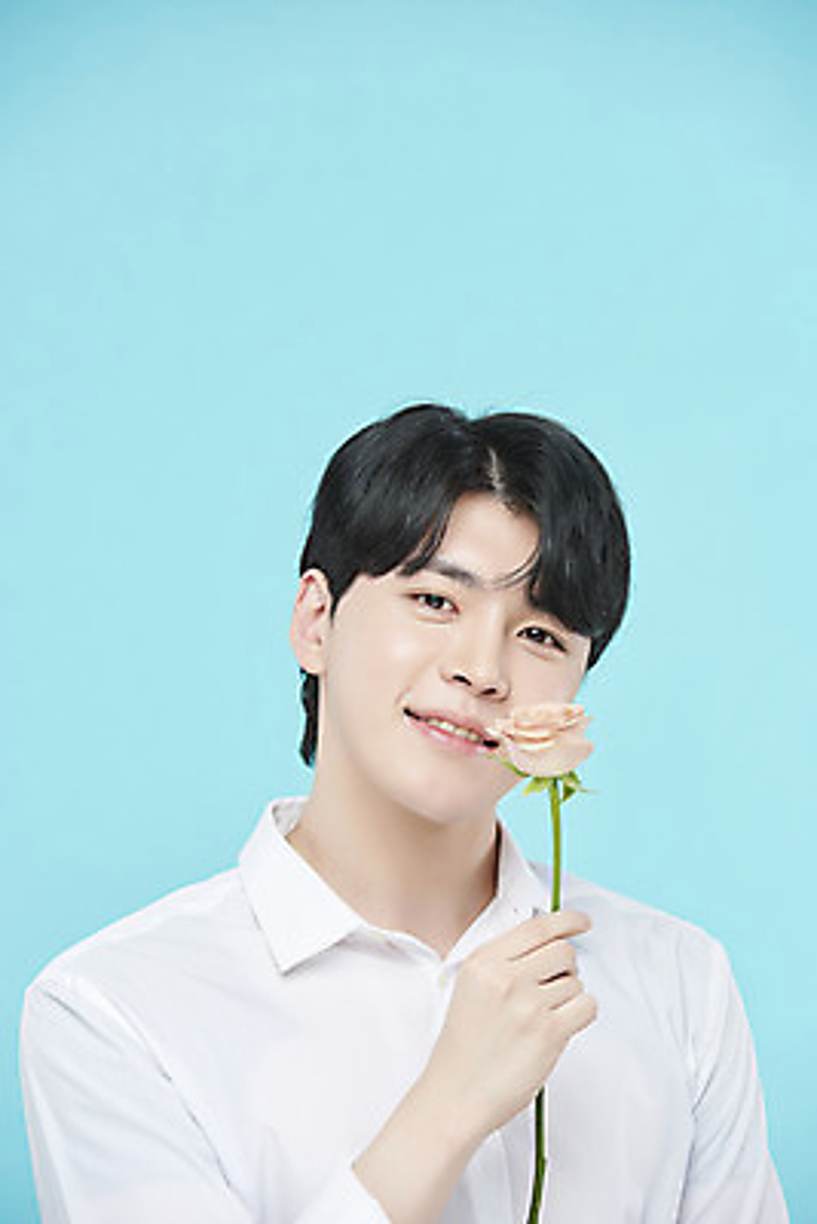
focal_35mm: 185
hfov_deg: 7.4
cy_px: 612
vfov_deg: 11.1
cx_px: 408
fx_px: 6292
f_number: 7.1
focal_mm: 185
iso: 64
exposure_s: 1/125
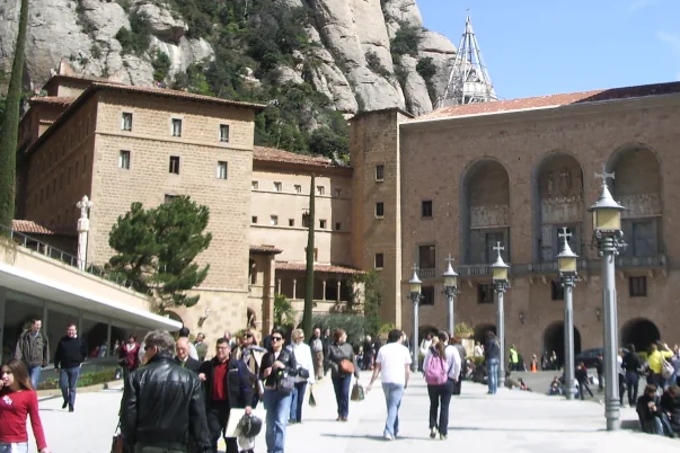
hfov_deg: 34.1
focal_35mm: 58
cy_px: 130
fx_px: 1095
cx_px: 467
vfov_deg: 23.2
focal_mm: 5.8
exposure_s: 1/400
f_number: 4.3
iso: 50
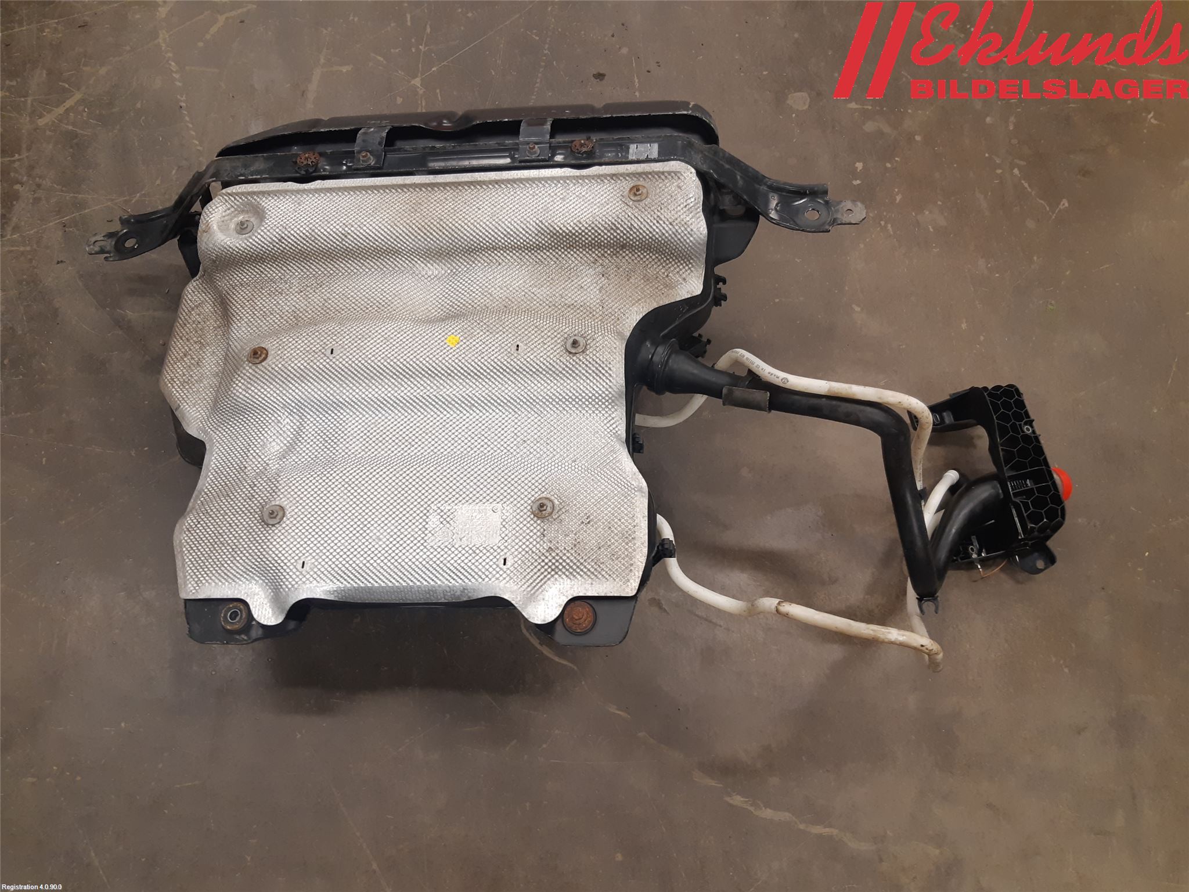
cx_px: 594
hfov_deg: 67.3
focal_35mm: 26
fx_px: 893
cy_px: 446
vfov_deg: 53.1
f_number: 1.7
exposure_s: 1/50
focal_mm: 3.93
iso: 100
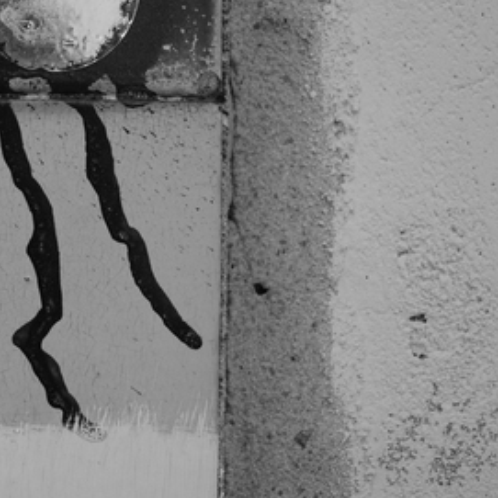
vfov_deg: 23.8
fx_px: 1174
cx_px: 33
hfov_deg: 23.2
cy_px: 172
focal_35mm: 72
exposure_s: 1/640
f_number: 3.8
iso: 400
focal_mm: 21
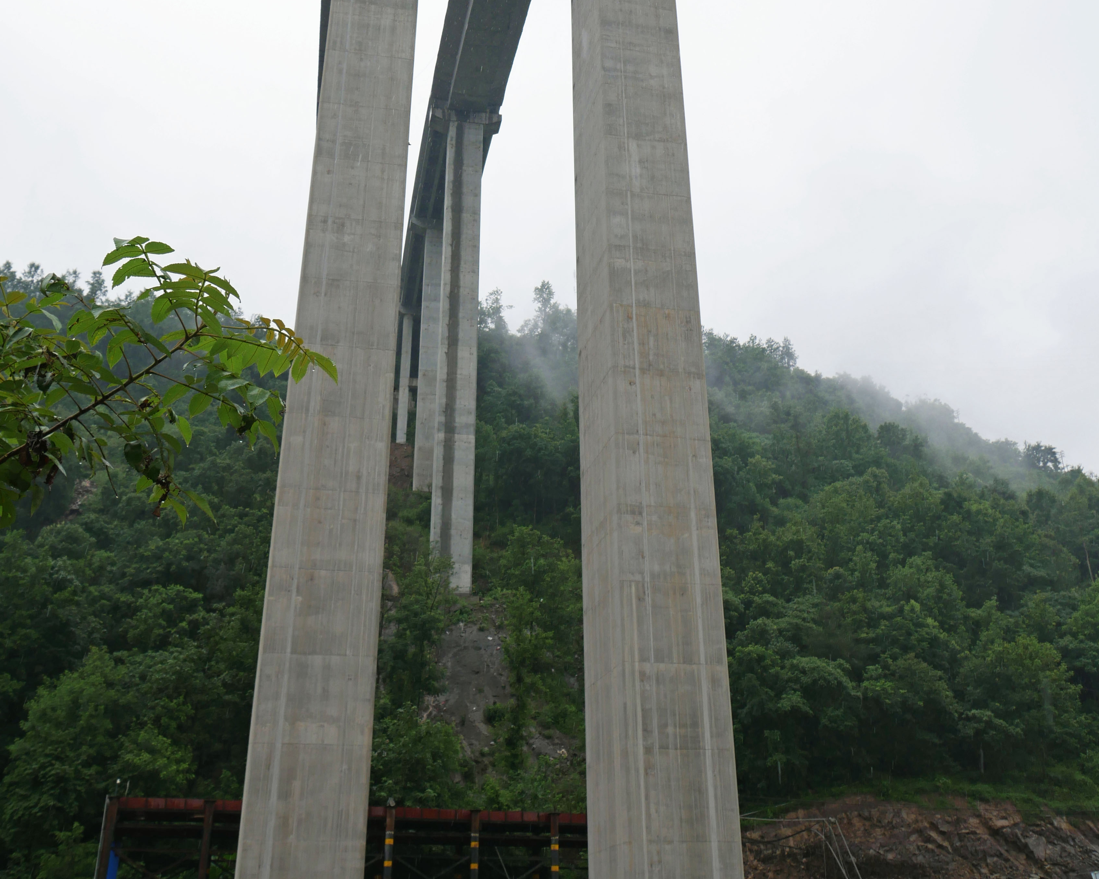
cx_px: 548
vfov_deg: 38.7
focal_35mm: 37
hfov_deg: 49.1
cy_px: 187
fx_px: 1204
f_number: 7.1
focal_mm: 14
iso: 200
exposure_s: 1/400
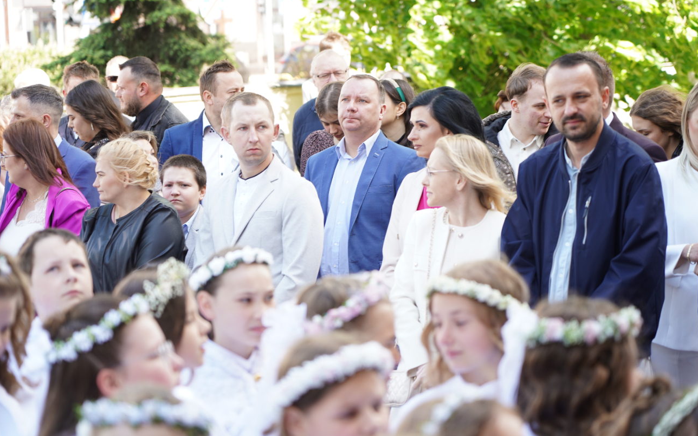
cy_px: 220
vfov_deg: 12.1
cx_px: 350
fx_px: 2054
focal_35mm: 108
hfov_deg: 19.3
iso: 160
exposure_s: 1/100
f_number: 4
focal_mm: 105
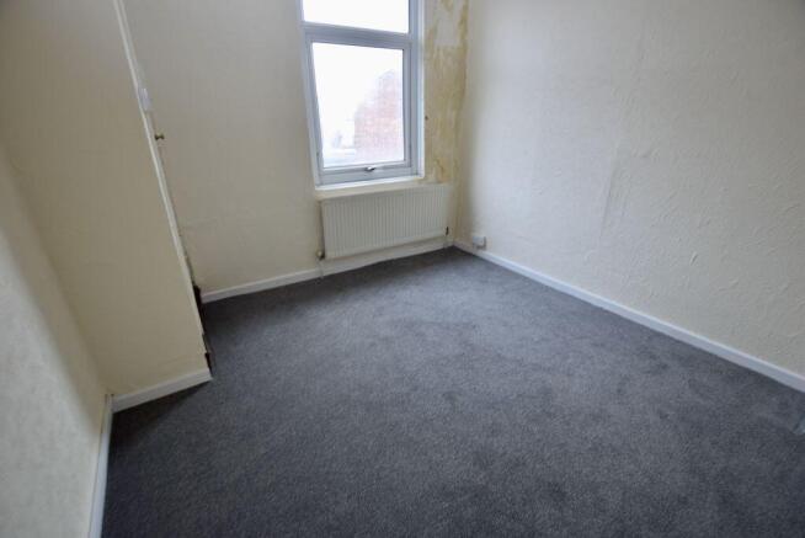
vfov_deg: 77.4
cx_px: 402
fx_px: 336
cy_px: 269
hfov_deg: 100.4
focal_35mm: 15
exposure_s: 1/8
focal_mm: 10
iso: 100
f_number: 3.5
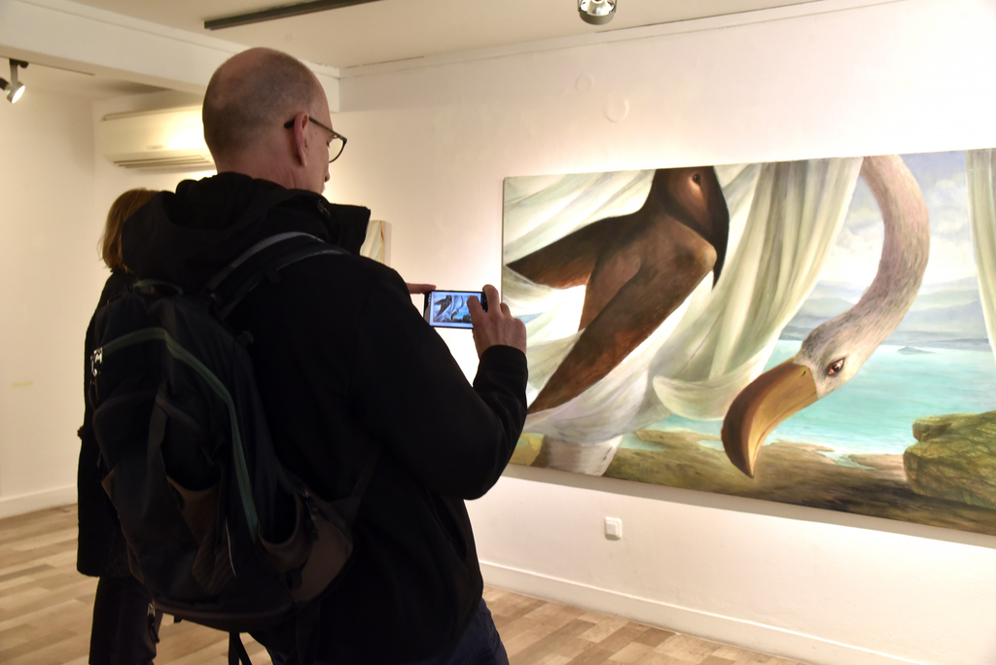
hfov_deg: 54.4
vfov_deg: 37.9
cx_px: 498
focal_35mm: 35
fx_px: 969
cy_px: 332
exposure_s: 1/30
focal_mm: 35
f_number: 6.3
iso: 1250
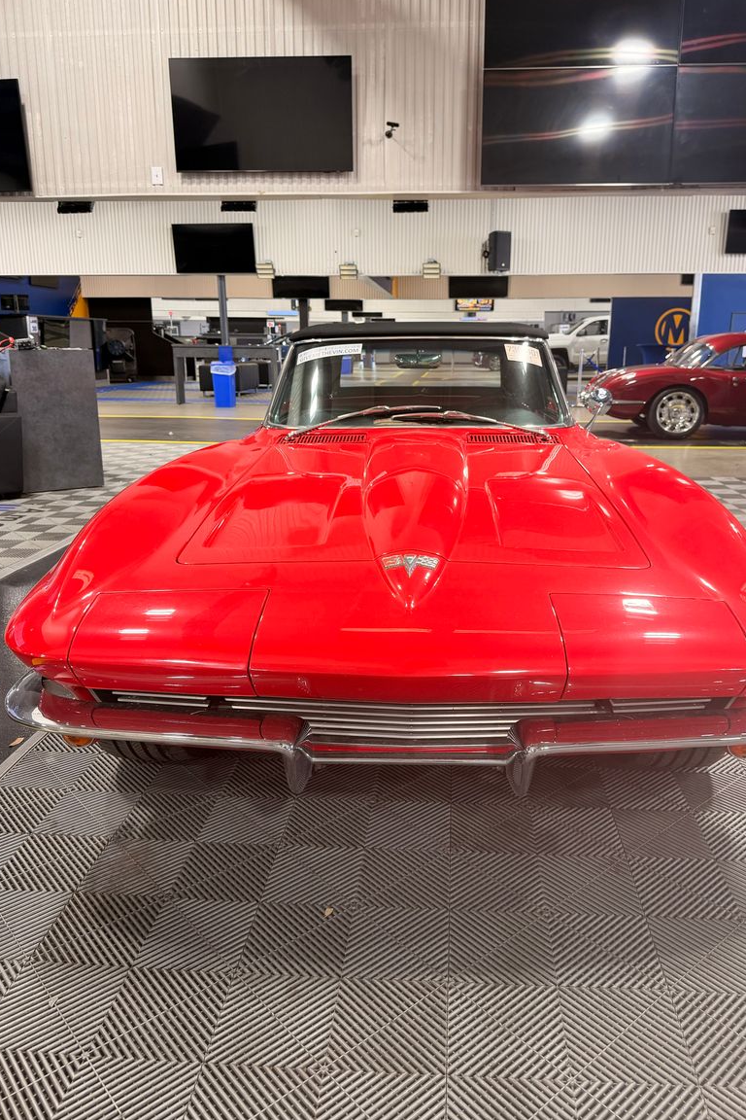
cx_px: 407
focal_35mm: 26
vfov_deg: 69.4
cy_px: 541
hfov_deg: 49.5
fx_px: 808
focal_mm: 6.76
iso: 125
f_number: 1.78
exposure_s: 1/60
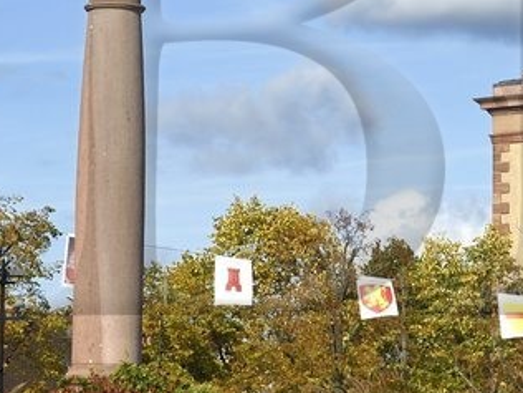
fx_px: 3384
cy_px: 46
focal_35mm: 224
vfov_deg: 6.6
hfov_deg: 8.8
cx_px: 480
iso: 200
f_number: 10
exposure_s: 1/800
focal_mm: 46
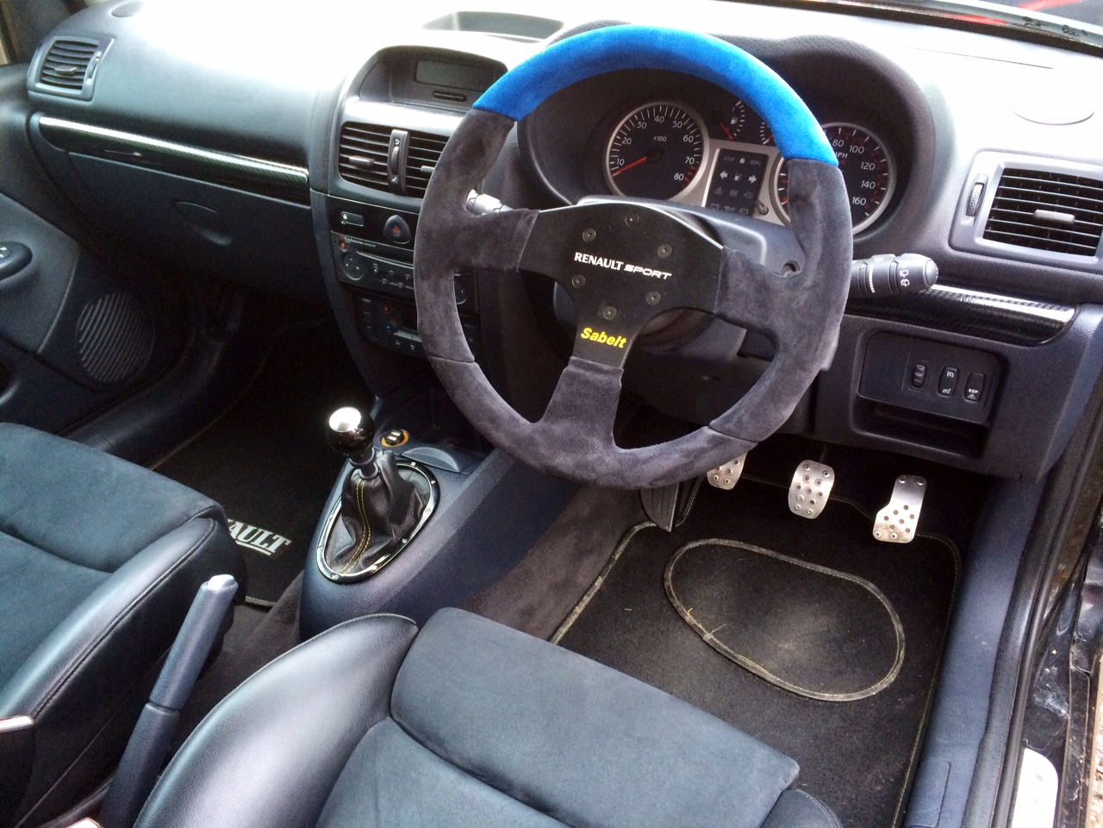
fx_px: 956
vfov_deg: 46.8
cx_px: 552
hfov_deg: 60.0
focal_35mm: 30
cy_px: 414
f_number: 2.2
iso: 160
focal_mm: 4.12
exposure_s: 1/30
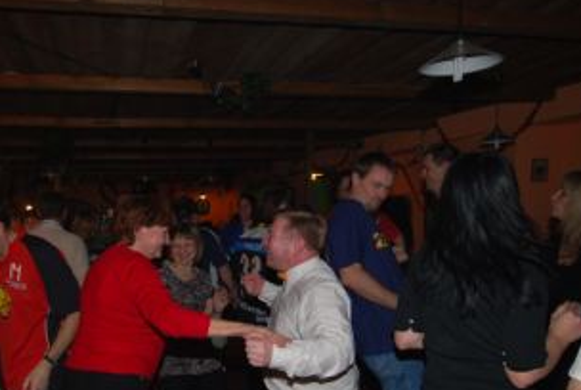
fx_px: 465
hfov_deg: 63.0
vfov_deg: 44.8
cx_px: 212
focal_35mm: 29
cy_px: 263
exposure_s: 1/60
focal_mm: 13
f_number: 4
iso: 200
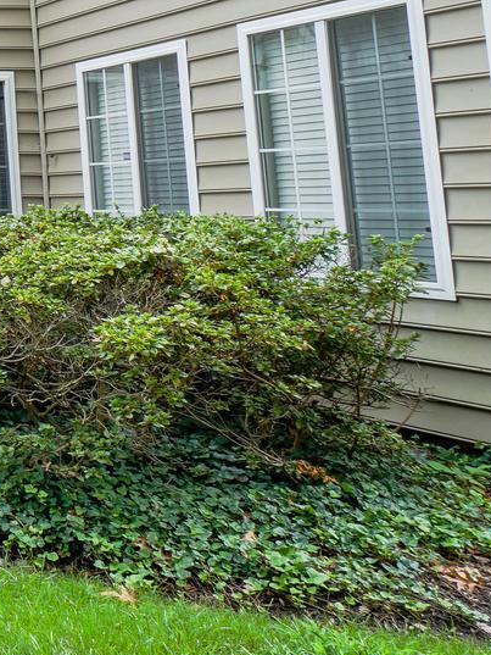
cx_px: -525
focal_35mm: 55
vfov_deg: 33.1
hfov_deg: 17.5
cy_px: 61
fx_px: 1040
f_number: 11
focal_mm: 10
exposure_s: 1/2
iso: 100
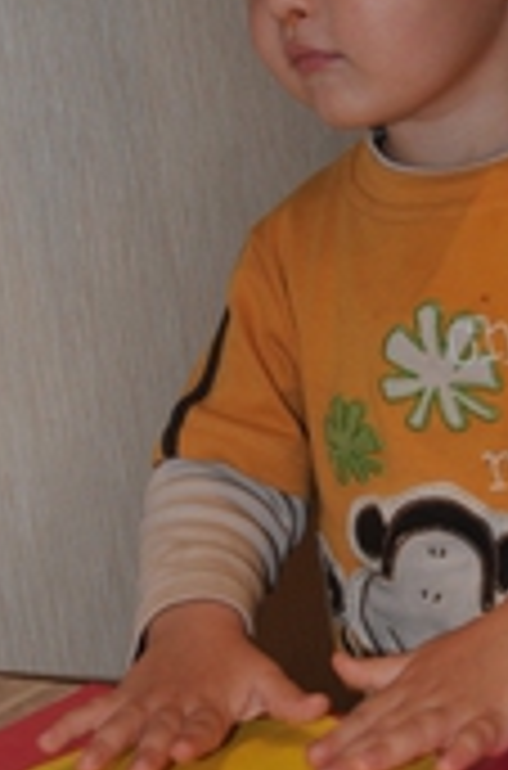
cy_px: 338
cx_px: 402
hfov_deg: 15.5
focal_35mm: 87
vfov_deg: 23.4
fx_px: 1853
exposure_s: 1/60
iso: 500
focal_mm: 22
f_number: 4.5
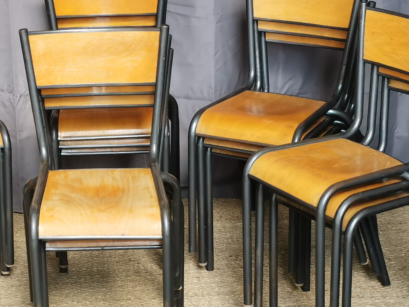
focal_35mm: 127
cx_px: 97
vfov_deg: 11.7
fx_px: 1501
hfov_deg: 15.4
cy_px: 160
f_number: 1.8
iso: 125
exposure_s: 1/100
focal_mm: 5.58
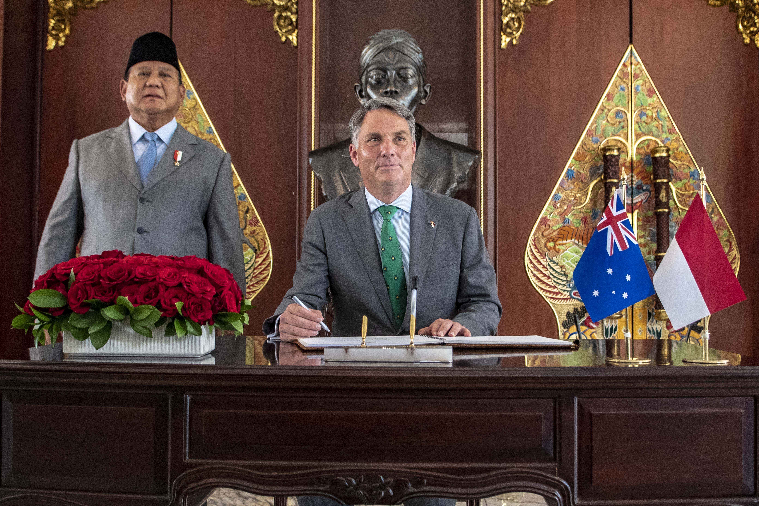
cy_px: 253
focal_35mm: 26
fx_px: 538
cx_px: 380
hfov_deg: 70.4
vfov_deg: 50.4
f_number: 2.8
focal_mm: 17
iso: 1250
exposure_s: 1/160
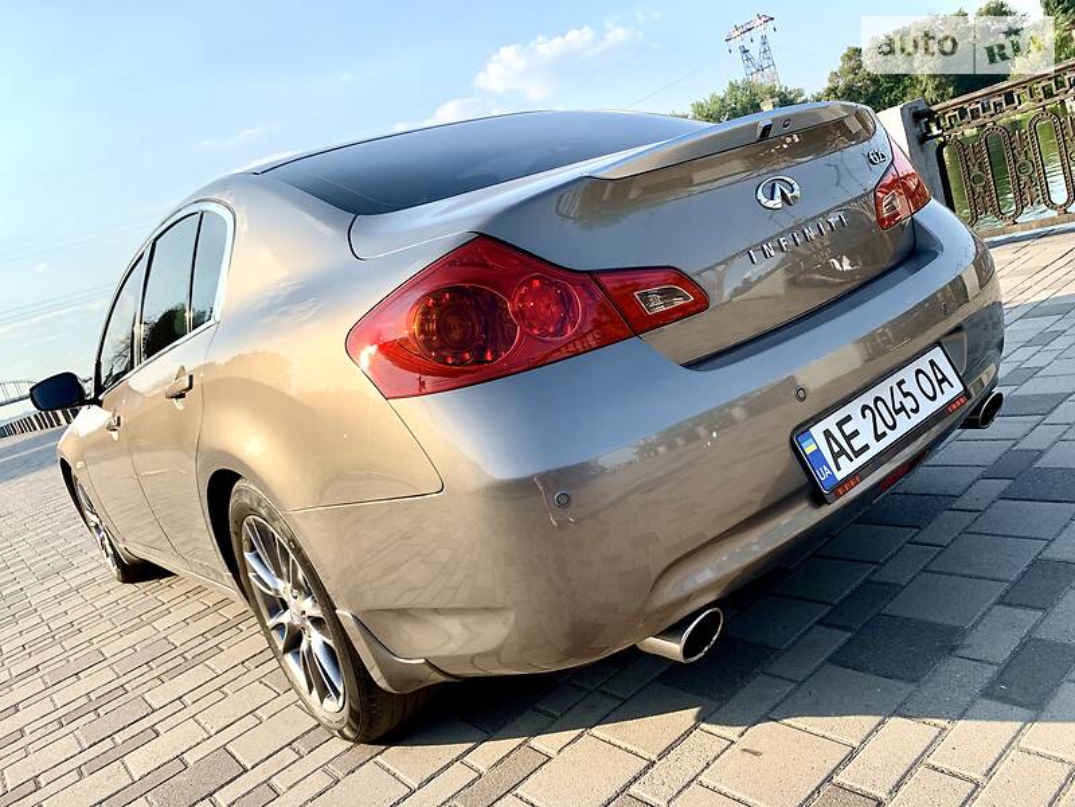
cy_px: 404
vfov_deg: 53.1
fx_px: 807
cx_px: 538
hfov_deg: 67.3
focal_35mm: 26
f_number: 1.8
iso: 25
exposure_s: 1/1235
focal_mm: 4.2
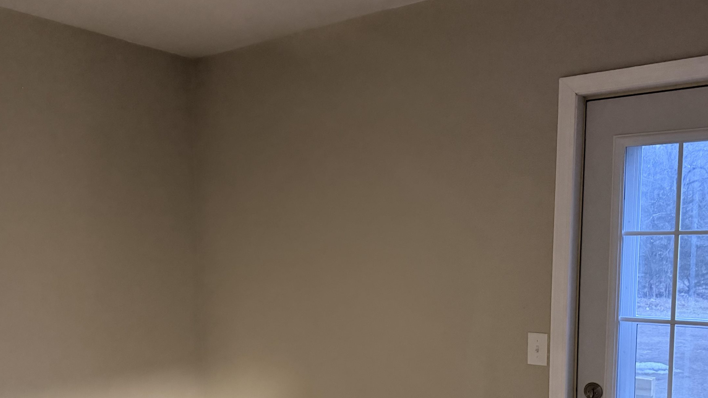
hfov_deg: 54.0
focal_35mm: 37
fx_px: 695
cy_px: 322
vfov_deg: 31.1
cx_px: 362
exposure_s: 1/30
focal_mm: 6.76
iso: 1000
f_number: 1.78
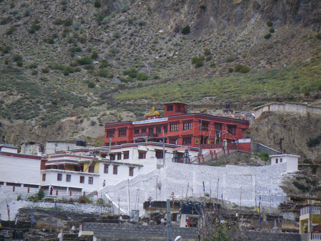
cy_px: 120
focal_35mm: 140
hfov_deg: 14.1
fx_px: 1298
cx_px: 160
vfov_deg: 10.6
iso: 250
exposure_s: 1/250
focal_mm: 25
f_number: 5.5
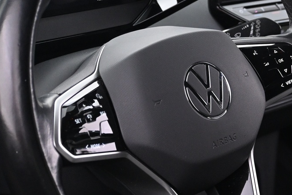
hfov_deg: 21.6
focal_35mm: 94
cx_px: 182
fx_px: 762
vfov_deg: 14.6
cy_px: 96
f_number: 4.5
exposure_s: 1/15
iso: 1600
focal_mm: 26
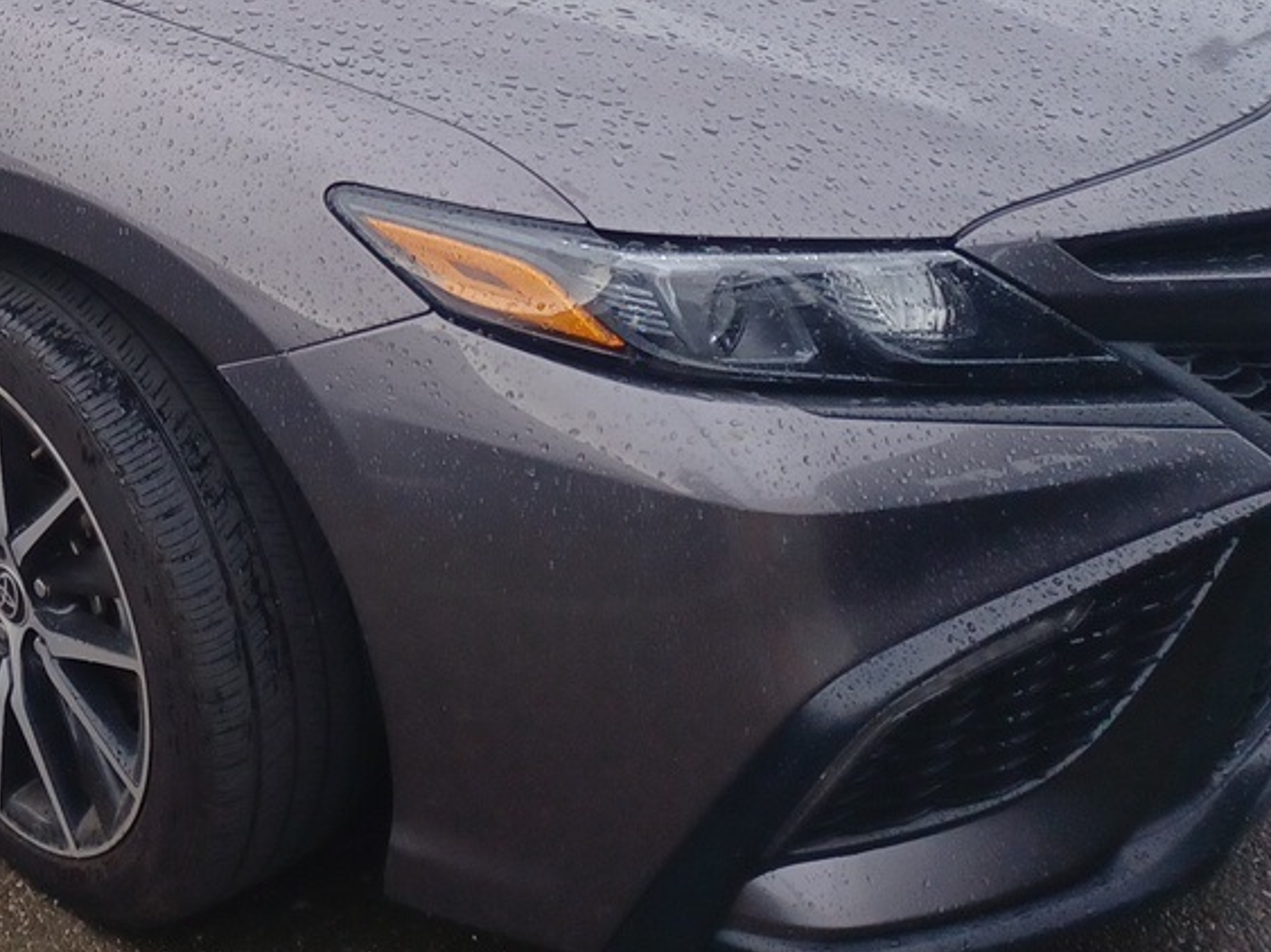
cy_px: 43
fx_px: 2349
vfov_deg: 22.2
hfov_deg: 28.2
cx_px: -34
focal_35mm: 64
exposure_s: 1/50
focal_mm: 4.6
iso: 49
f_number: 1.8
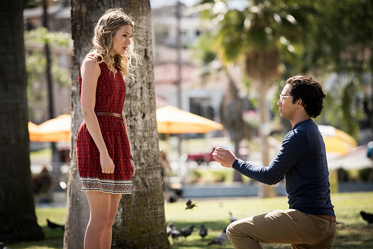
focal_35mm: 180
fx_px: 1865
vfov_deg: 7.6
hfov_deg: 11.4
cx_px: 186
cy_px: 124
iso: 250
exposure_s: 1/800
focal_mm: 180
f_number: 4.5
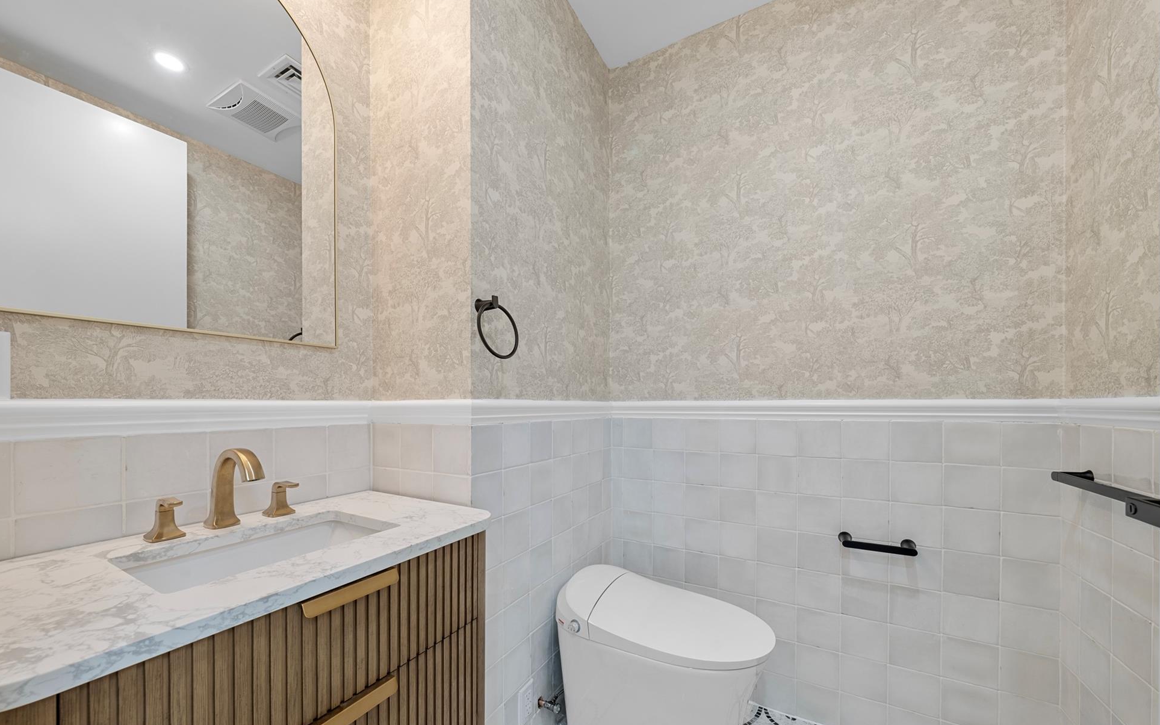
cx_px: 565
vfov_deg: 82.5
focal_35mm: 13
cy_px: 401
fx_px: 411
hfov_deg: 109.3
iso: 100
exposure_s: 2.5
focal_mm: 12
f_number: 9
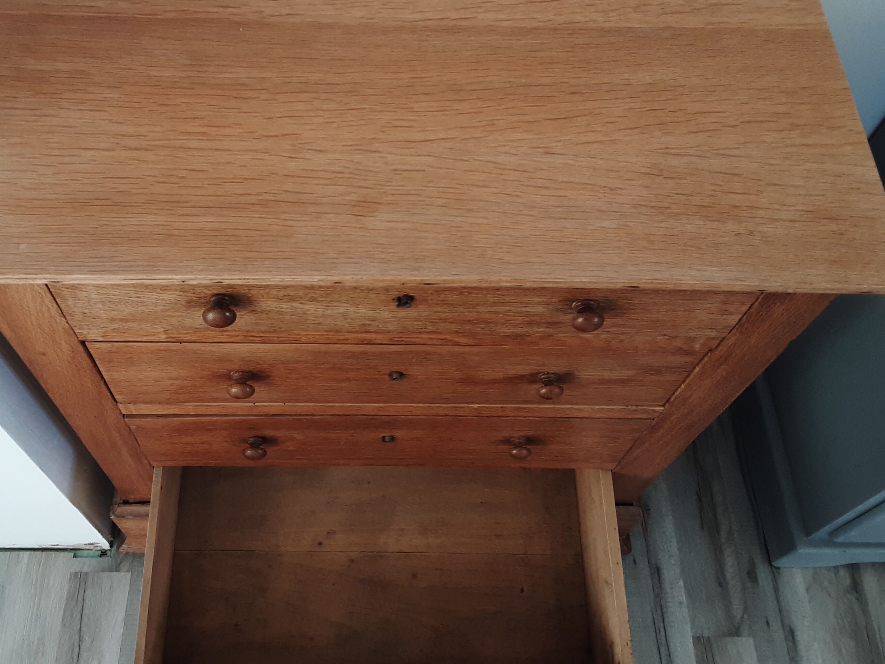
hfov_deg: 52.4
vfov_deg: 40.7
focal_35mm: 35
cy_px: 309
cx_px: 373
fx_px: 895
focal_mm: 2.9
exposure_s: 1/50
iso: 64
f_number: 1.9
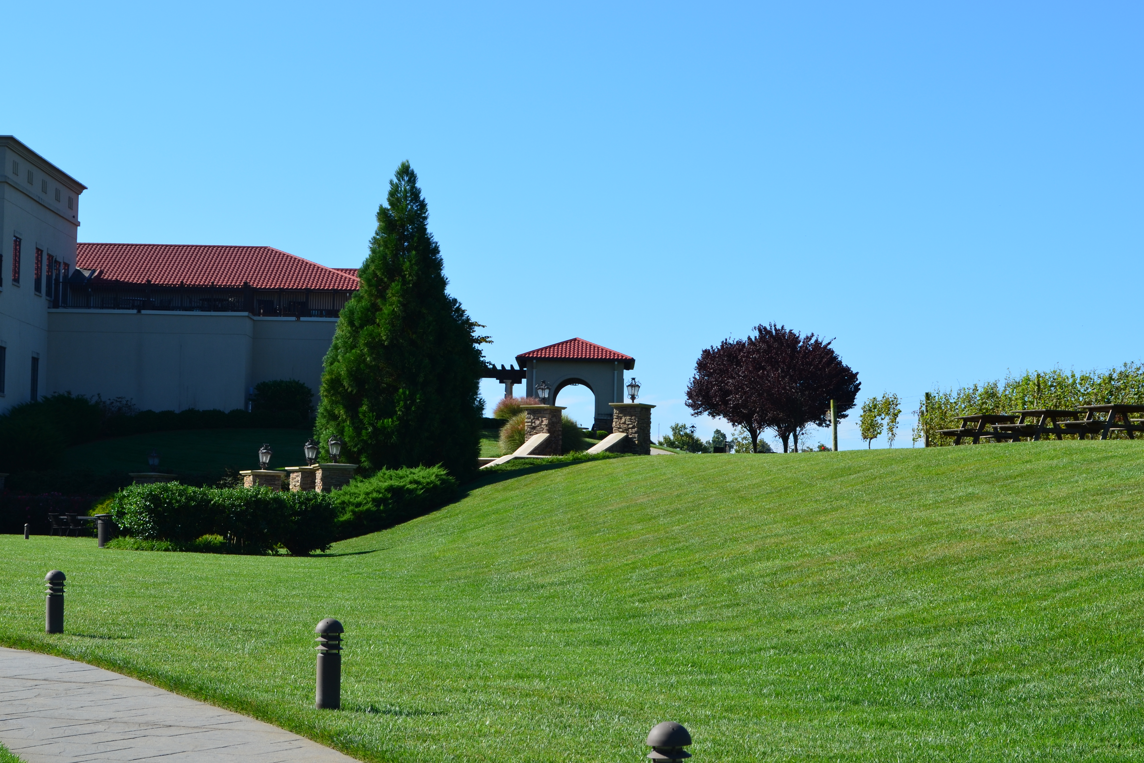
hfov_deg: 24.3
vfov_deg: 16.4
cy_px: 381
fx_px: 2653
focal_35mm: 84
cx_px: 565
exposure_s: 1/250
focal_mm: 55
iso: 200
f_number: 10
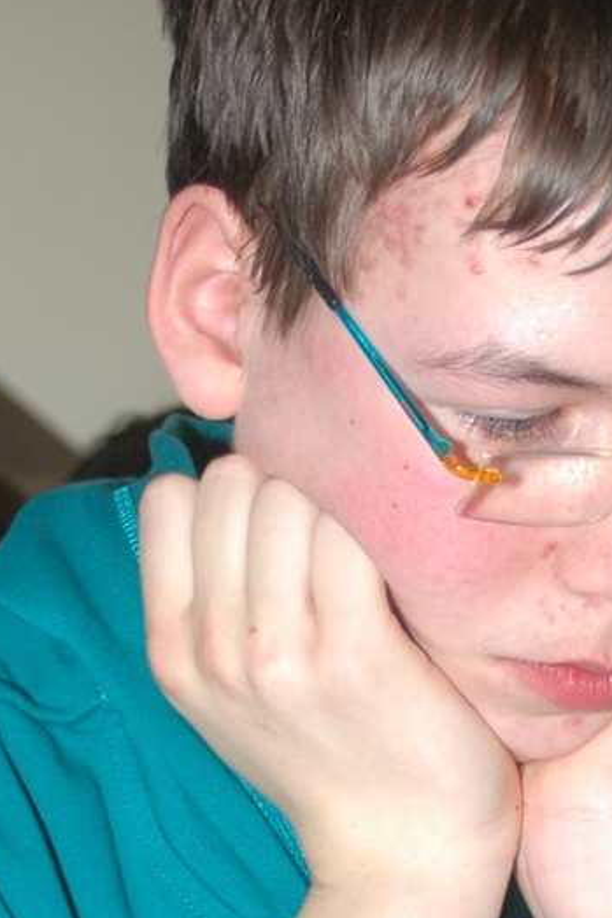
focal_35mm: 174
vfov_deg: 11.6
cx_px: 466
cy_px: 1130
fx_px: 4440
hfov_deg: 7.9
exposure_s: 1/60
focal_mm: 38
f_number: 5
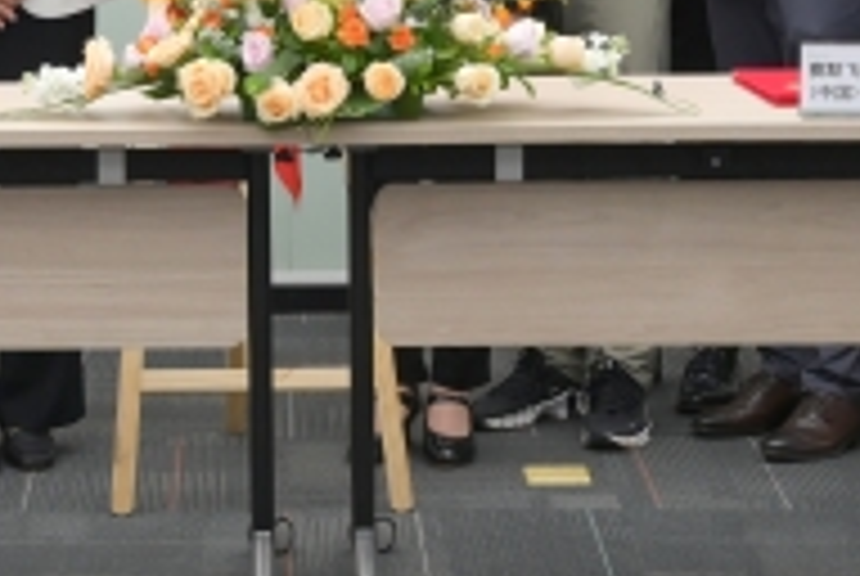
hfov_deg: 12.4
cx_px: 5
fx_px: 3900
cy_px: -198
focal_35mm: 163
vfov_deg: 8.3
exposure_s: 1/250
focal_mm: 52
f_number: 6.3
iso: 2000
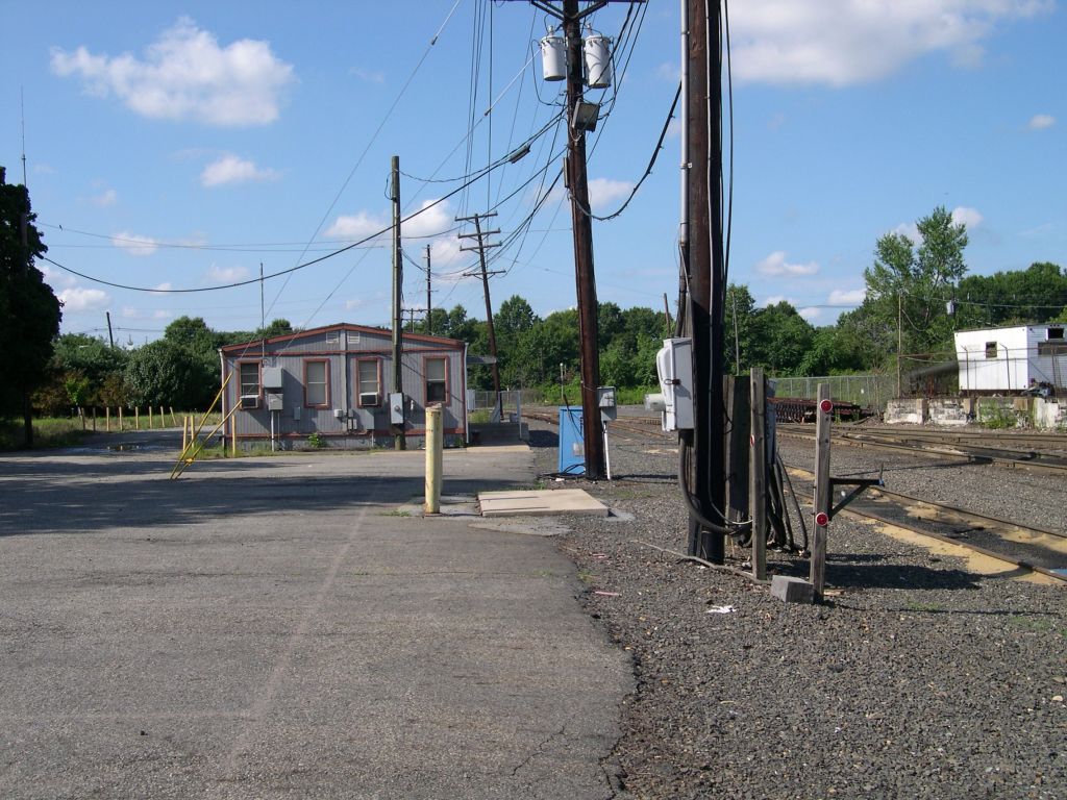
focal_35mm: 38
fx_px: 1171
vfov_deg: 37.7
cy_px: 400
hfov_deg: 49.0
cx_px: 534
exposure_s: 1/184
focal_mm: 8
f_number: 7.6
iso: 100
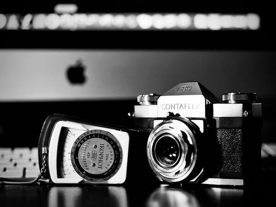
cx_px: 138
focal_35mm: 86
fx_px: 686
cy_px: 104
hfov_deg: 22.8
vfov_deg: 17.2
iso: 200
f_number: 1.7
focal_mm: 43
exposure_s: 1/125
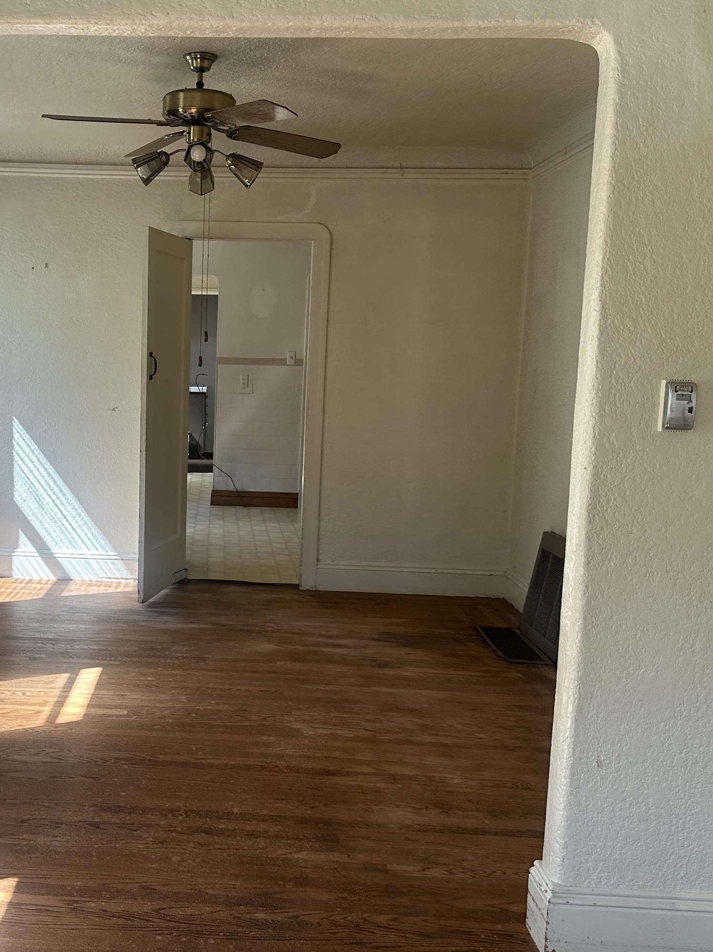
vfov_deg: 50.1
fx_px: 1016
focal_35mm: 37
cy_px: 471
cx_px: 160
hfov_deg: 37.5
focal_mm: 6.86
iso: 80
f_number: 1.78
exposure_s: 1/235
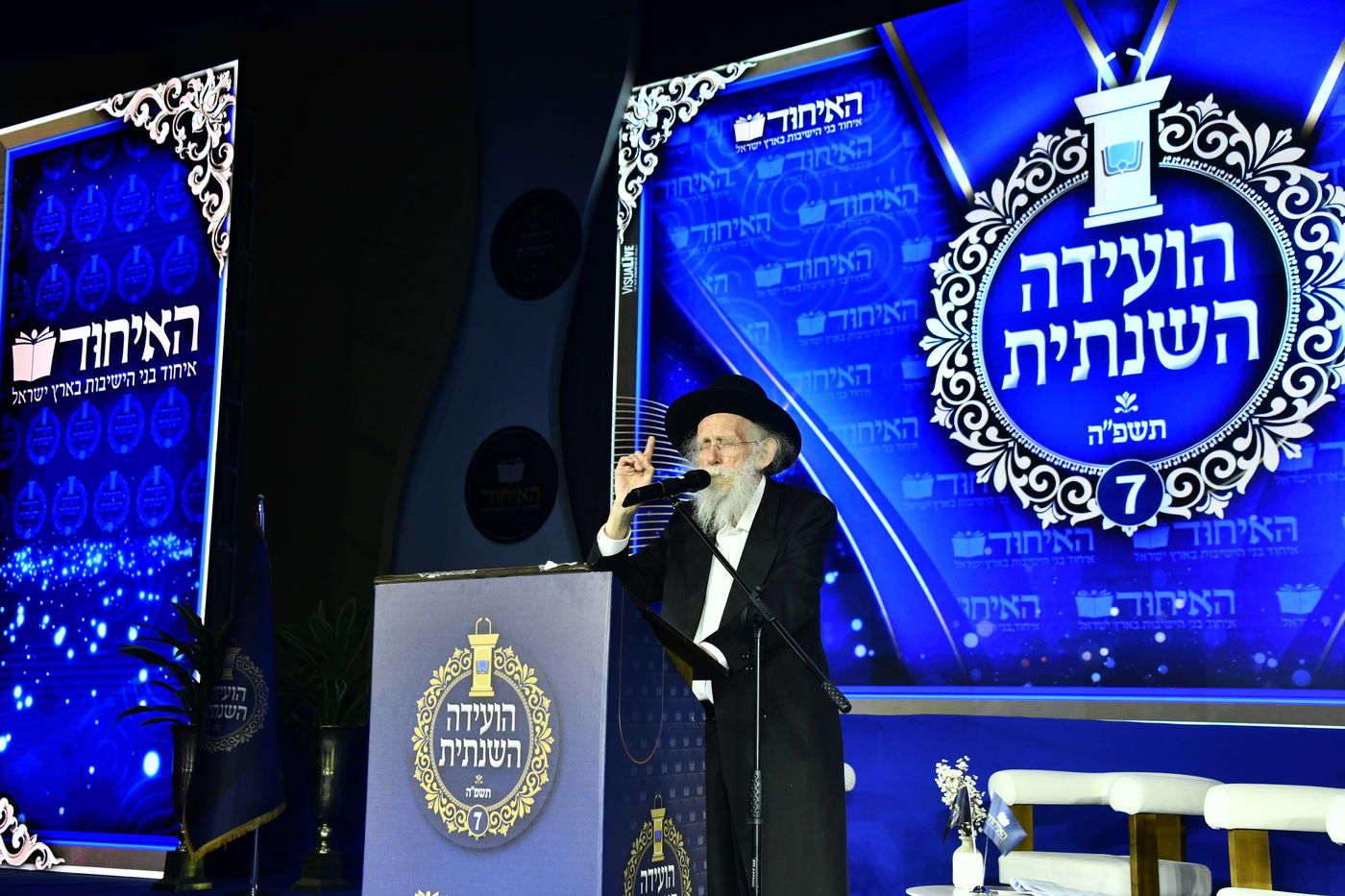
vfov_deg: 29.9
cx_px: 672
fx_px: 1681
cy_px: 448
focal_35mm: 45
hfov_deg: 43.6
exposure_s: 1/200
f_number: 5.6
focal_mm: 45
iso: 1000
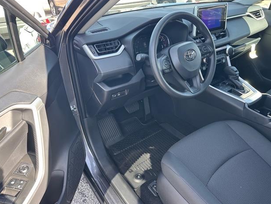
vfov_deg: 54.9
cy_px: 100
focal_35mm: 25
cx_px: 137
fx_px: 196
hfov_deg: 69.4
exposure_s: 1/171
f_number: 1.78
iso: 80
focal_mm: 6.86
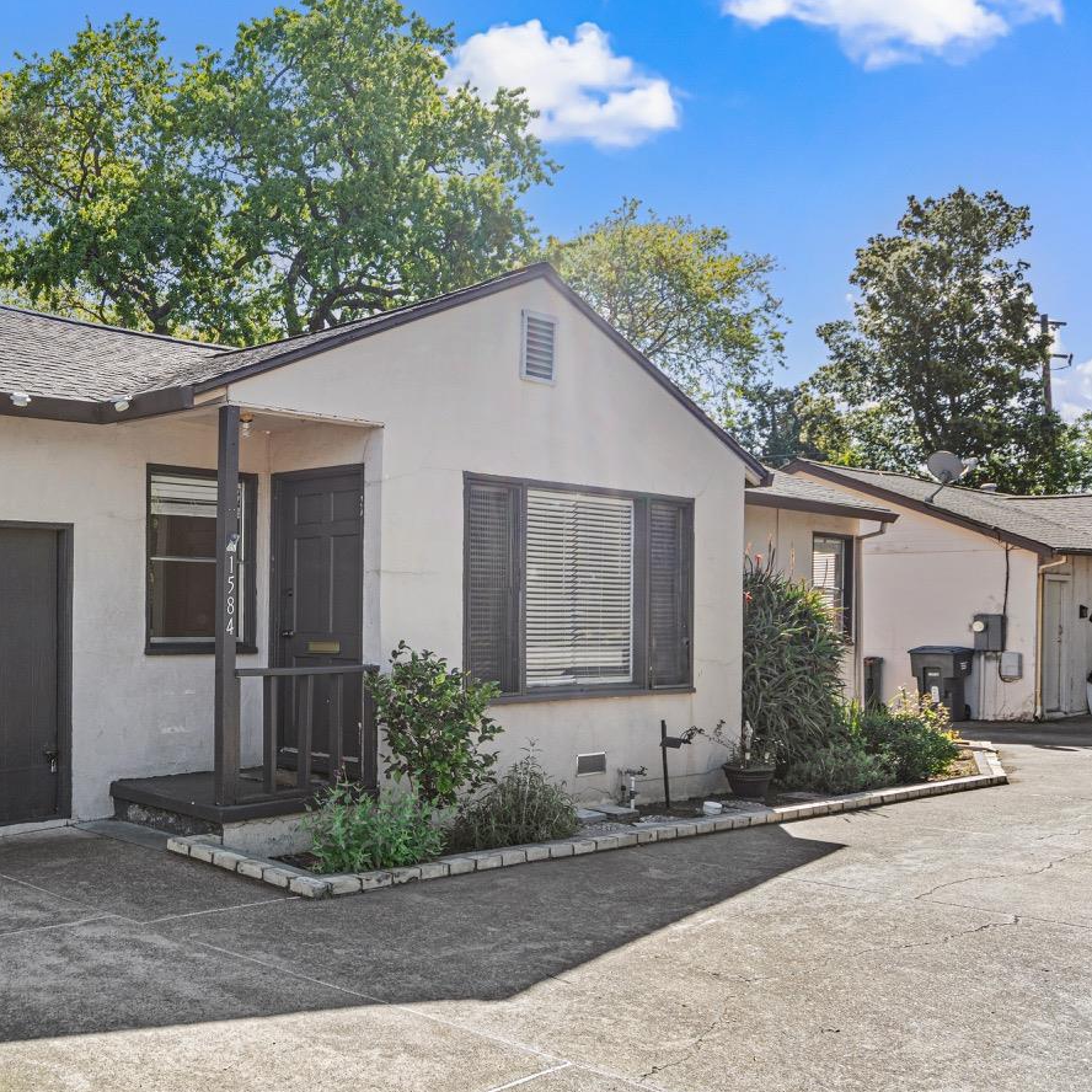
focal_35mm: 33
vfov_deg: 49.7
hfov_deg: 47.3
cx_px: 232
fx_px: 1178
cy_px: 573
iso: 400
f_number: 4
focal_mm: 23
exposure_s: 1/500
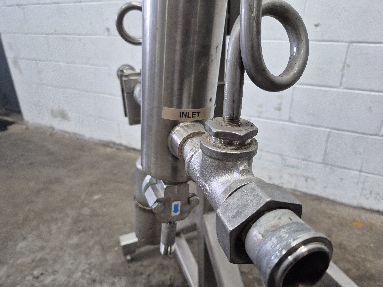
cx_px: 192
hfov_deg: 73.9
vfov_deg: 58.9
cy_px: 144
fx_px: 254
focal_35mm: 23
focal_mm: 5.4
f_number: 1.8
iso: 320
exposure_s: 1/120
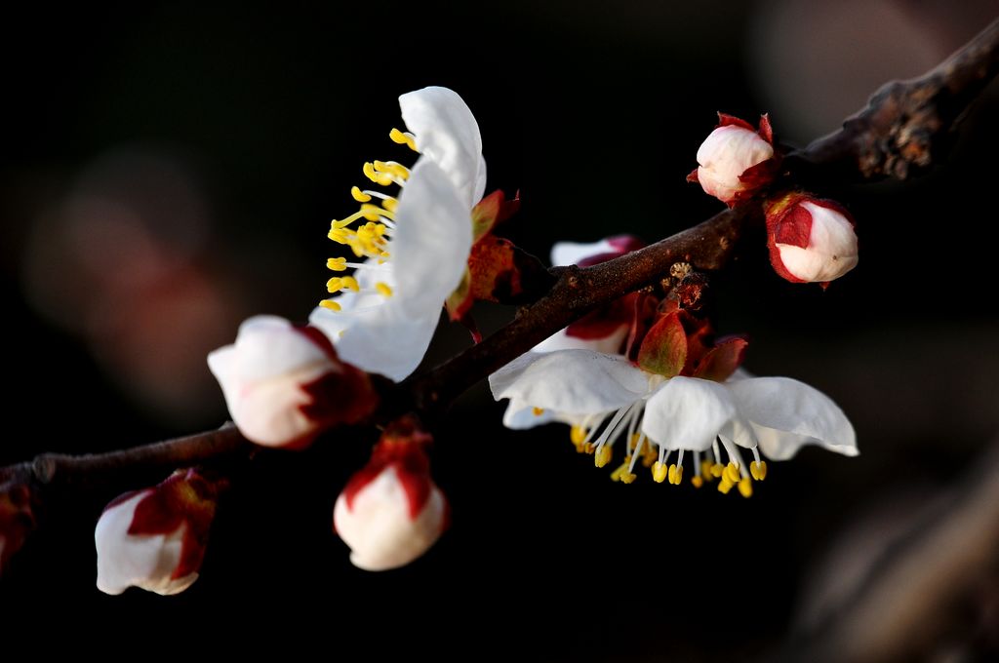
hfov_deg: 16.1
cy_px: 332
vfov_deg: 10.7
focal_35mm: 128
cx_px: 500
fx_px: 3534
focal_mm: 85
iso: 320
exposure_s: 1/500
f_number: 5.6
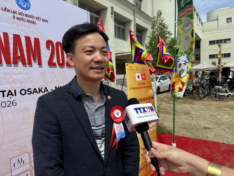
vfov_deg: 56.8
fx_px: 162
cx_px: 117
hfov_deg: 71.6
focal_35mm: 24
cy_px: 88
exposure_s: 1/5348
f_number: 1.78
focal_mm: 6.76
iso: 80
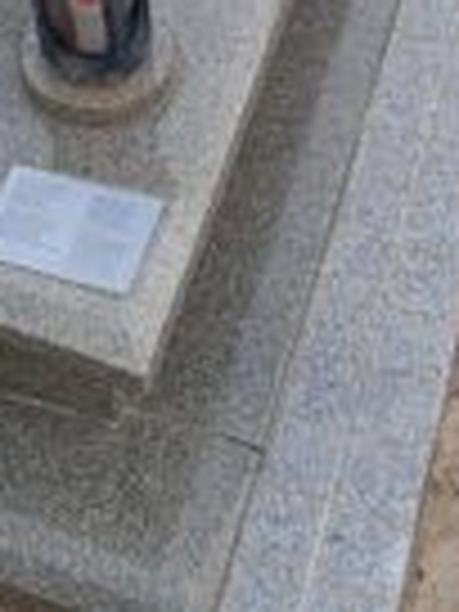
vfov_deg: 18.0
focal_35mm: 99
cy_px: -261
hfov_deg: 14.7
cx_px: -11
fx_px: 1750
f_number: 1.8
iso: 50
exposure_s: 1/136
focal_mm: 4.25
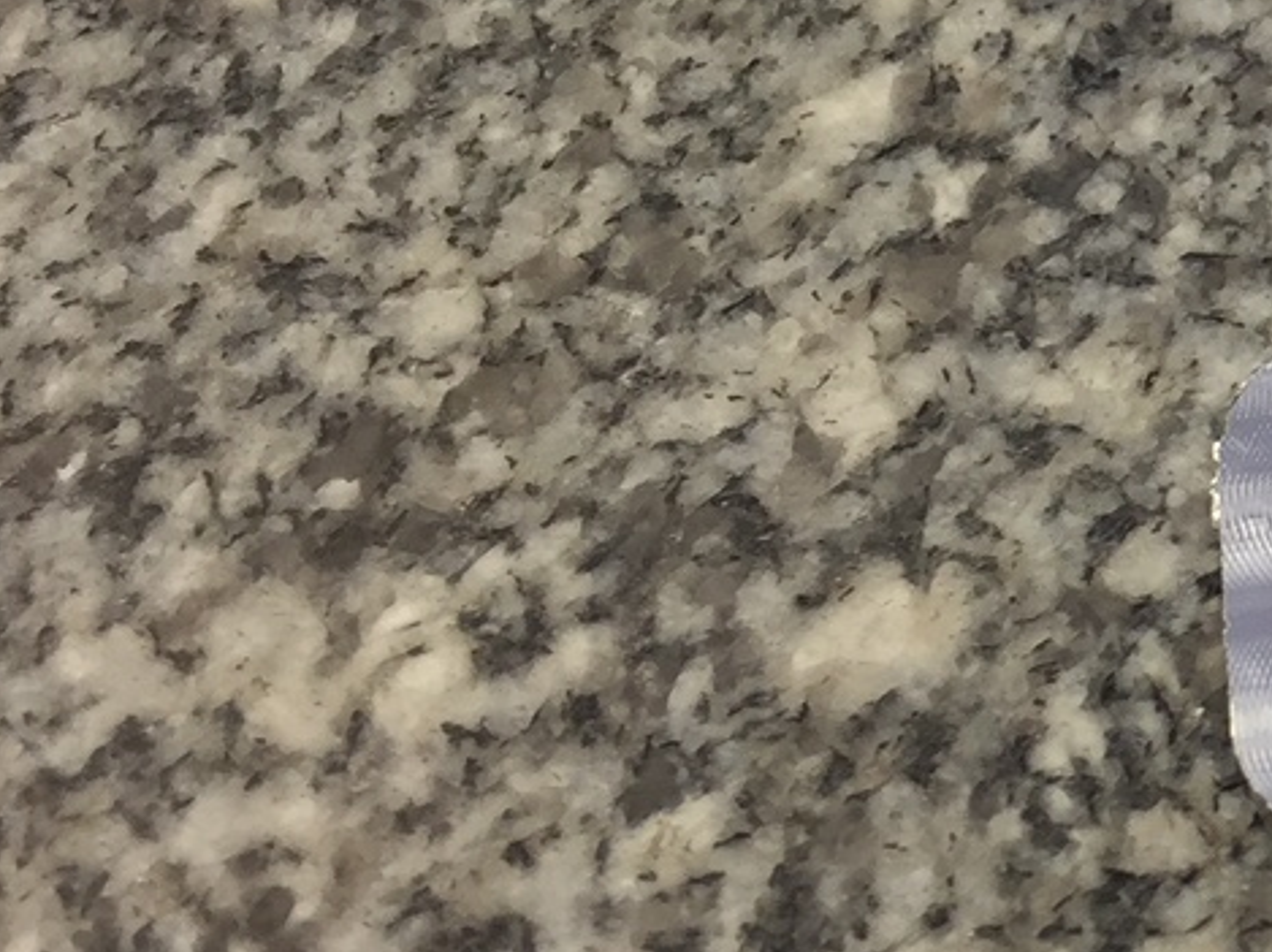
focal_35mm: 101
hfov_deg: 16.9
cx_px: 2118
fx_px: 3709
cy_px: 73
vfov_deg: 14.5
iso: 40
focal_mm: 4.15
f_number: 2.2
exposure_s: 1/40
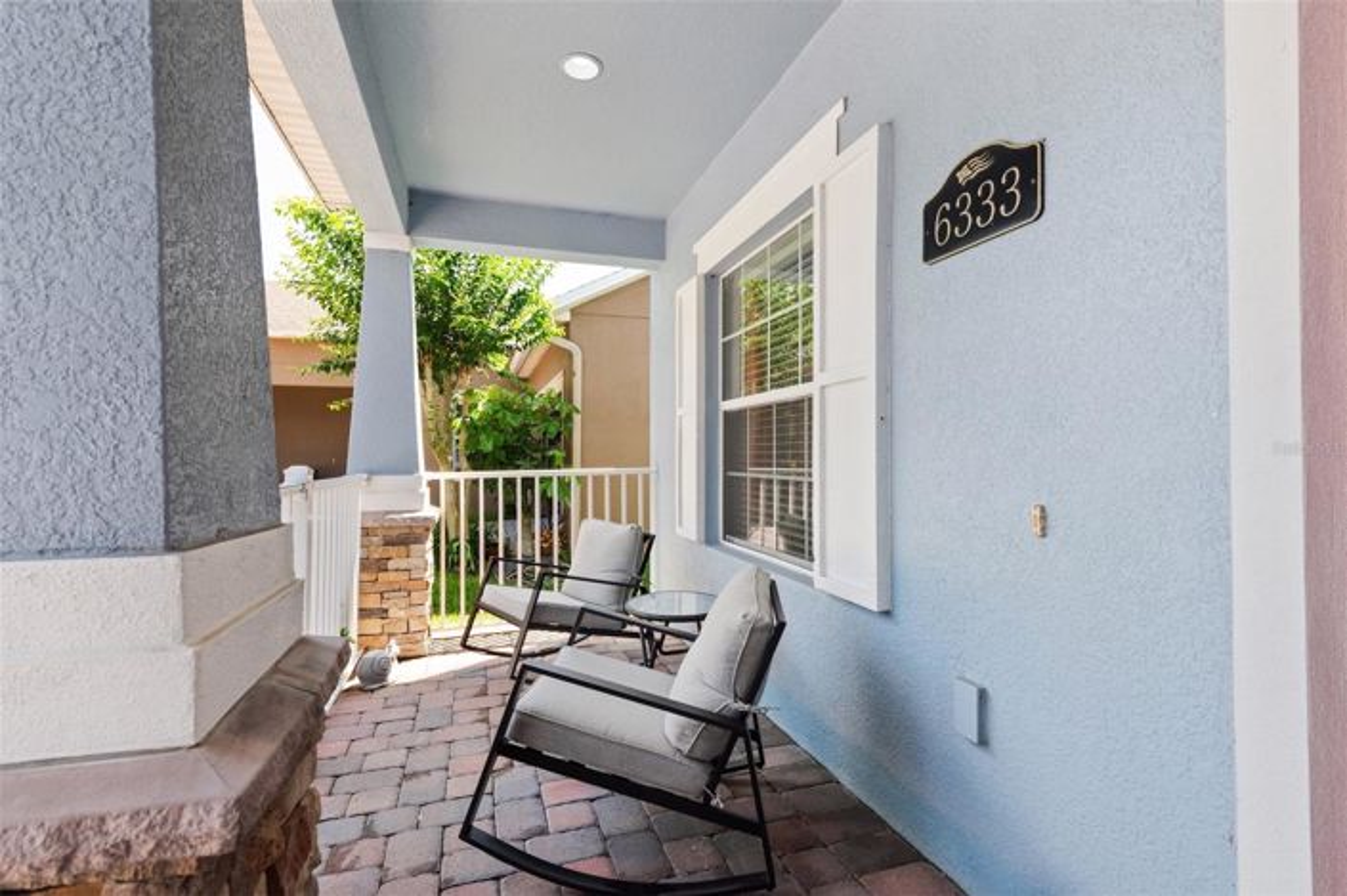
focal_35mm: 16
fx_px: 598
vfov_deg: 73.7
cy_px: 448
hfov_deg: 96.8
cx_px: 674
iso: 800
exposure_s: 1/125
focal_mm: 16
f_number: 9
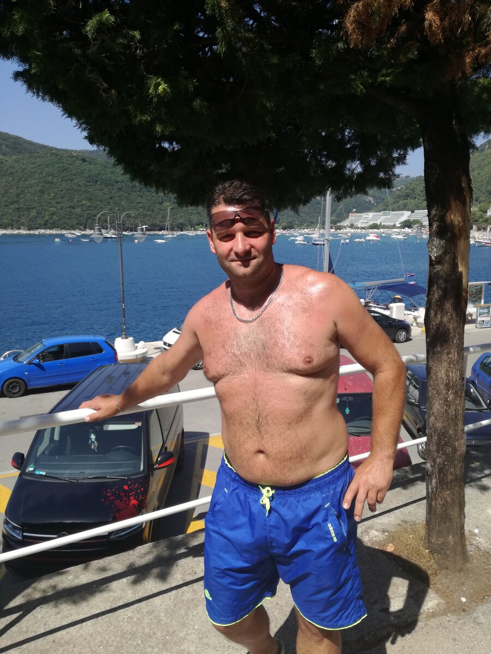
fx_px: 511
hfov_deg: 51.4
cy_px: 327
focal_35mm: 27
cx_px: 246
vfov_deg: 65.3
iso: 50
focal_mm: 3.79
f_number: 2
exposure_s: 1/1294
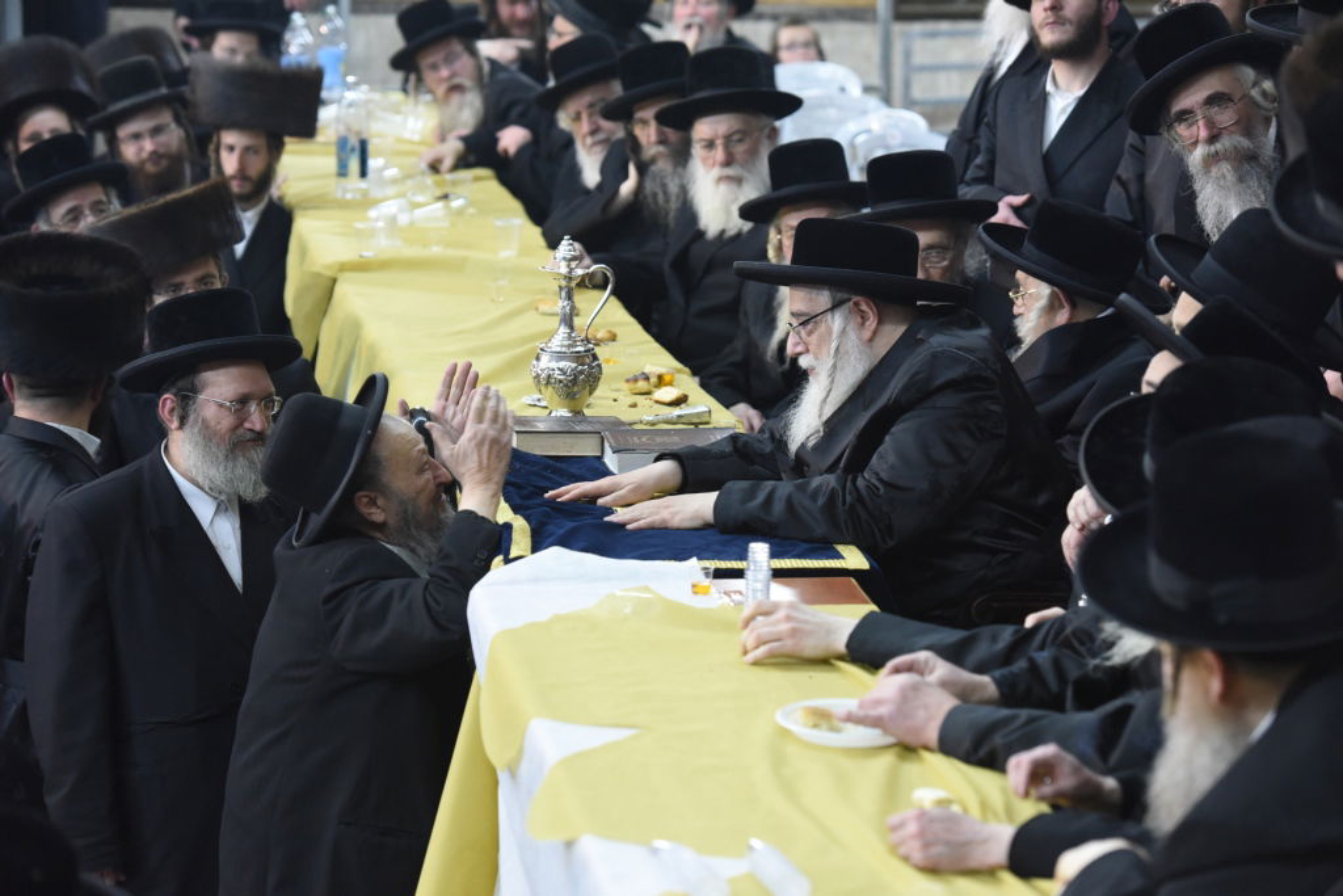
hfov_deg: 18.3
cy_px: 448
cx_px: 672
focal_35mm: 112
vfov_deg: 12.2
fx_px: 4179
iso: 3200
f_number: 3.5
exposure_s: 1/100
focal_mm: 112
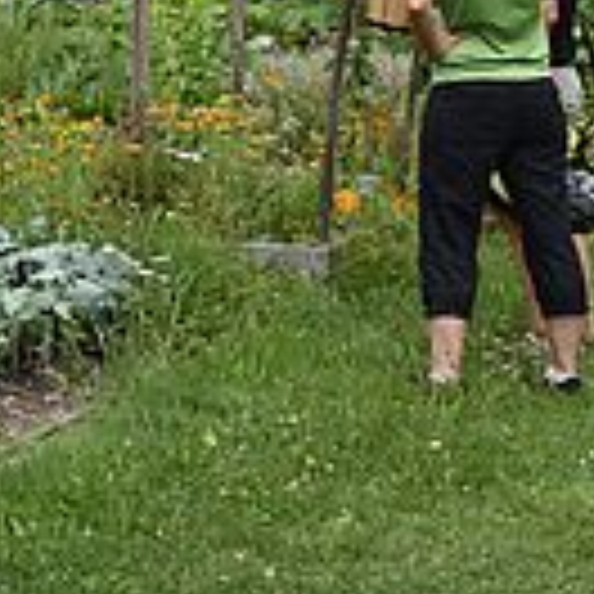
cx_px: -522
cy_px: -306
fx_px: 3164
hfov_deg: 10.1
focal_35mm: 163
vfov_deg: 10.4
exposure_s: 1/250
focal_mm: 26
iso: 200
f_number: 8
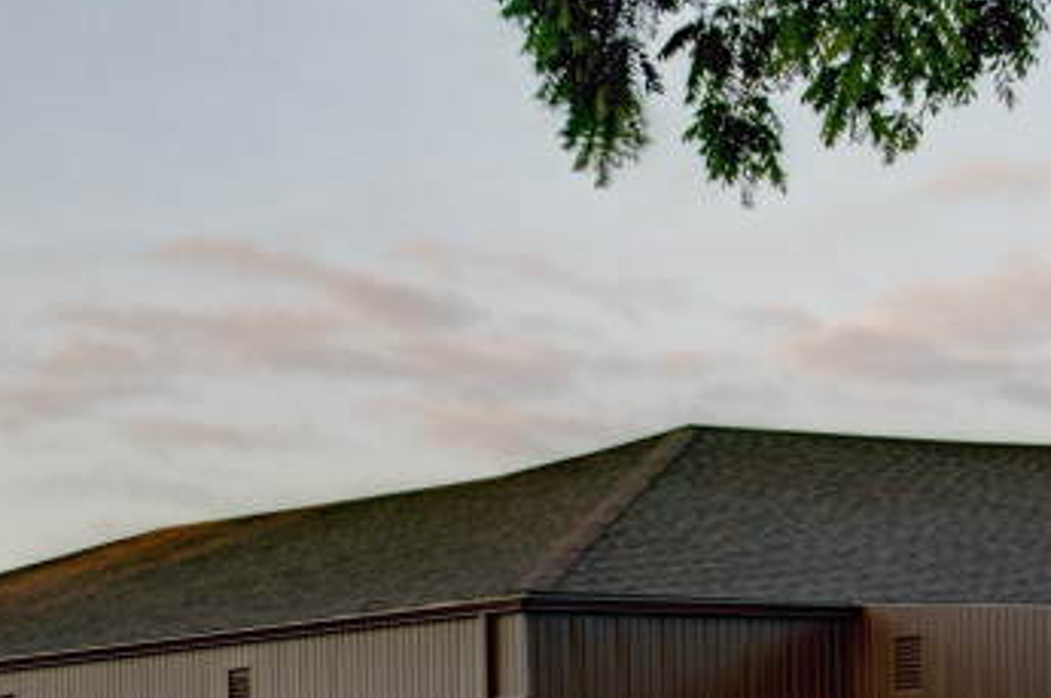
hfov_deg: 11.6
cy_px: 680
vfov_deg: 7.7
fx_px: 5189
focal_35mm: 178
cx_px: 521
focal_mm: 40
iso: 200
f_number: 16
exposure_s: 1/15
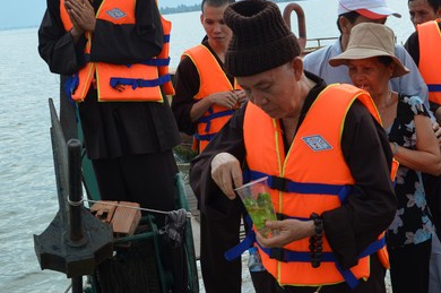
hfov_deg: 35.2
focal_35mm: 55
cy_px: 154
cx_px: 349
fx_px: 673
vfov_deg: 24.6
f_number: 8
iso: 200
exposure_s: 1/200
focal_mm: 22
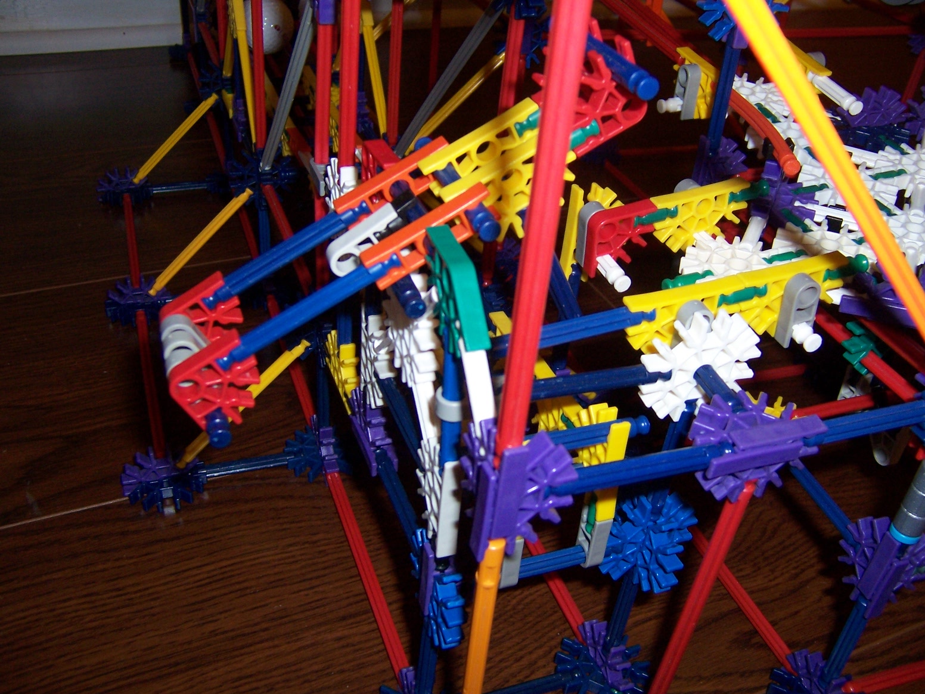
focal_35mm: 33
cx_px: 462
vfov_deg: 42.9
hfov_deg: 55.4
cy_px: 347
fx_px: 882
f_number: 2.8
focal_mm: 5.5
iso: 140
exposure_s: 1/60
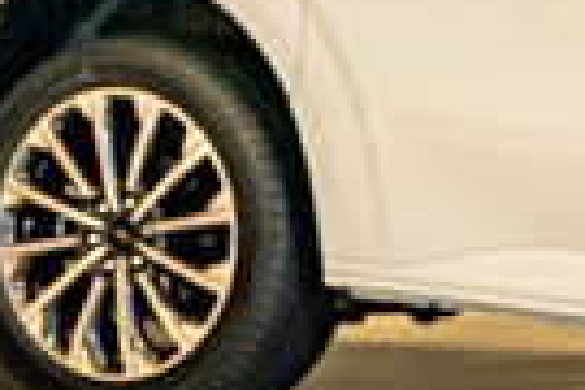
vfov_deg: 4.2
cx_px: -1549
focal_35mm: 326
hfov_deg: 5.6
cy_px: 303
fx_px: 5297
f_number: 5
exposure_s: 1/125
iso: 400
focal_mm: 43
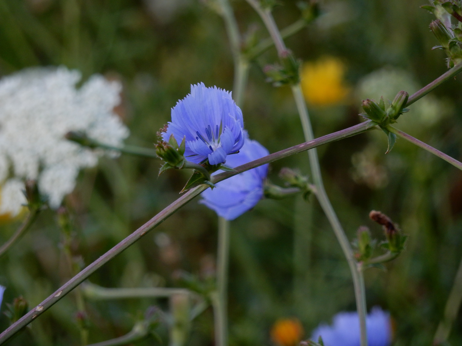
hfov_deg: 3.7
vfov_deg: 2.8
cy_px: 173
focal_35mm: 532
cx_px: 231
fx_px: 7100
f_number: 6.4
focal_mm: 94.9
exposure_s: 1/125
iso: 125
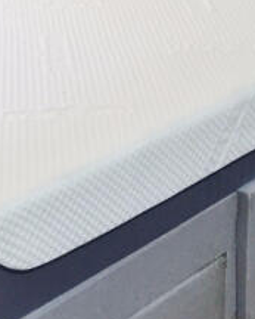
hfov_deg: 11.4
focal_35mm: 134
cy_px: -38
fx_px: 1263
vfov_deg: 14.0
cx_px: -21
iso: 125
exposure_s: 1/33
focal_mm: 4.15
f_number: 2.2
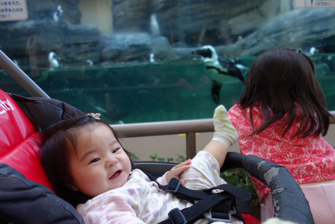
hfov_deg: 65.5
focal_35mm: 28
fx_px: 261
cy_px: 112
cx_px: 168
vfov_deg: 46.4
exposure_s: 1/200
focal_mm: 10.4
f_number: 1.8
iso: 320
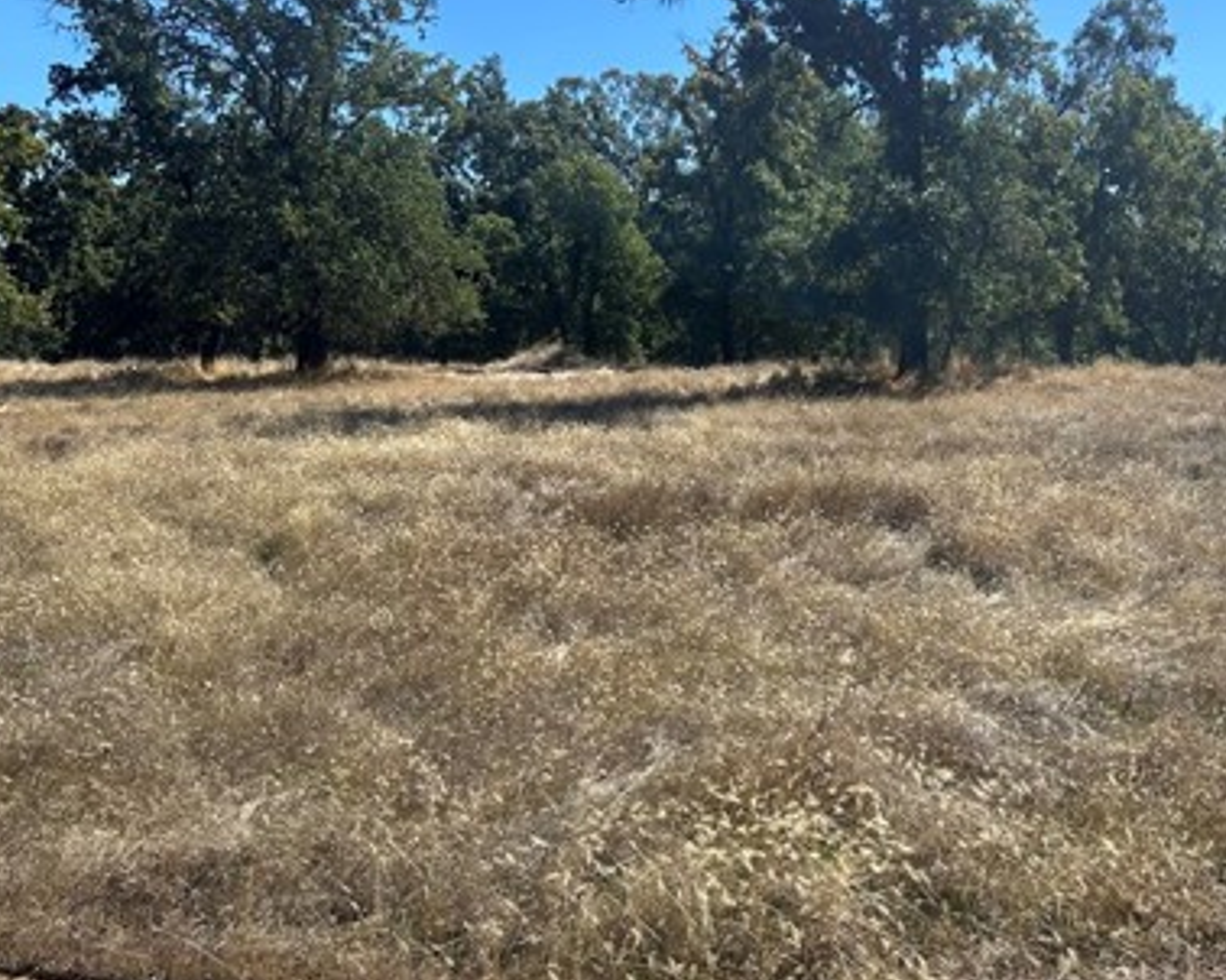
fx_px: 1559
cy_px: 467
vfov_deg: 34.9
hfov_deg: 41.9
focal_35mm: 43
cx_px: 889
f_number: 1.5
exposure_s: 1/3257
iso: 50
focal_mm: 5.7
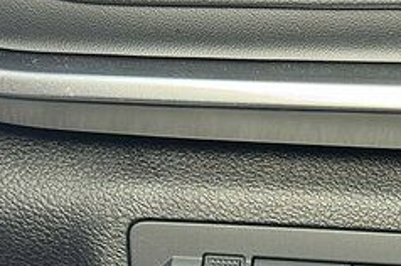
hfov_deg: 17.6
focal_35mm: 115
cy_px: 308
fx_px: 1279
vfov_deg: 11.7
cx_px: 359
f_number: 1.78
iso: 200
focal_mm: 6.76
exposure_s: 1/60
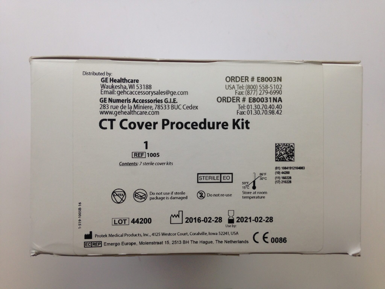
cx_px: 192
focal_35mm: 33
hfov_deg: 55.4
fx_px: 367
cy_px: 144
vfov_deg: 42.9
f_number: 2.4
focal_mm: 4.12
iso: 50
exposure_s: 1/60
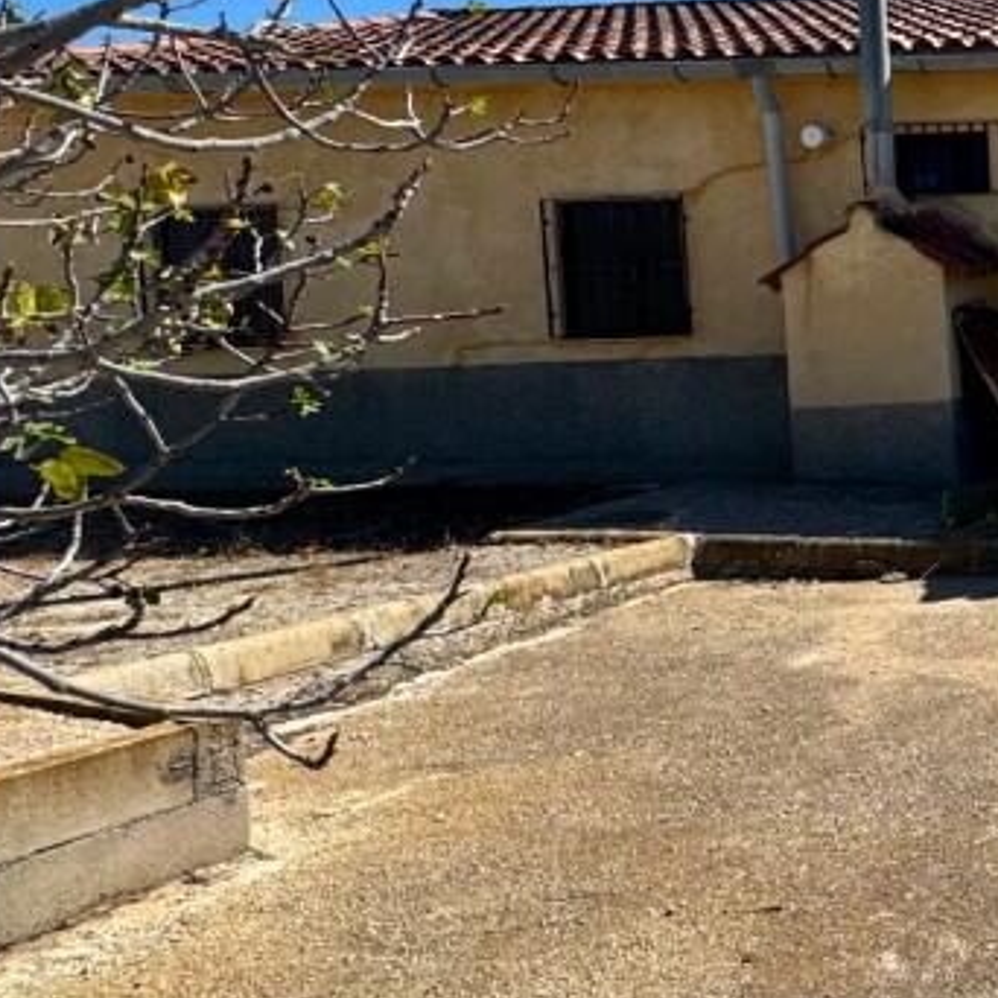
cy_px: 327
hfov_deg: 31.7
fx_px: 1207
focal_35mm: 37
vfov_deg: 44.2
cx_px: 1360
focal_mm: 2.22
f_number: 2.2
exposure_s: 1/1748
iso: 40
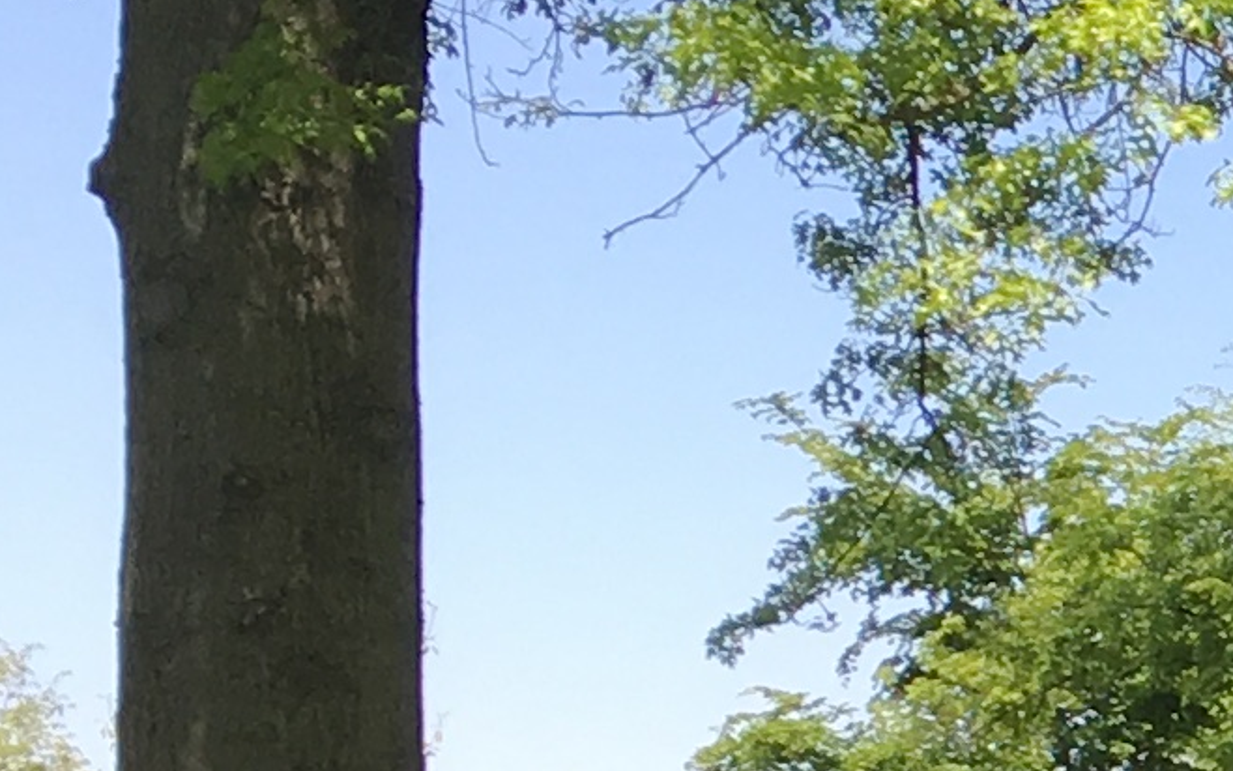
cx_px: 3012
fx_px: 6318
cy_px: 1325
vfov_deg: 6.8
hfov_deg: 9.8
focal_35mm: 188
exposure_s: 1/601
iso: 25
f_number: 2.2
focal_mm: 4.15
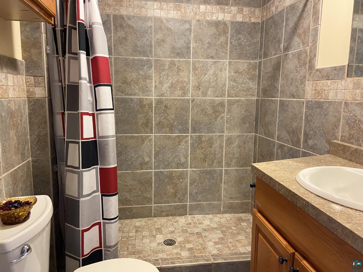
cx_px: 182
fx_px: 273
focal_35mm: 26
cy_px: 136
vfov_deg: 53.1
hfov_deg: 67.3
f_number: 1.8
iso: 800
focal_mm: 4.25
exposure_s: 1/30
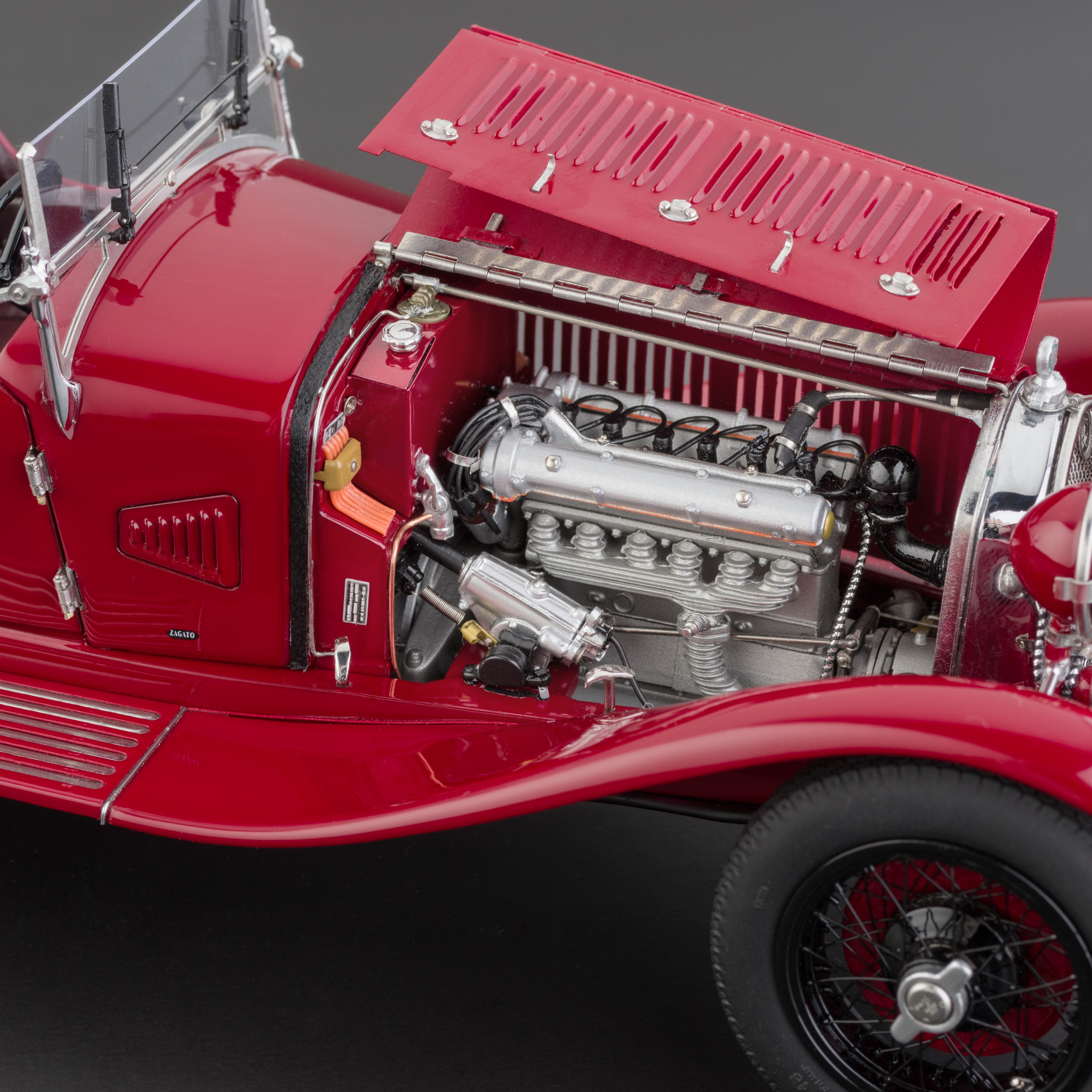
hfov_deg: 18.1
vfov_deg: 18.1
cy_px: 546
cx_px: 623
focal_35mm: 96
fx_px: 3426
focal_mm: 50
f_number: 13
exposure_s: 1/125
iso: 100
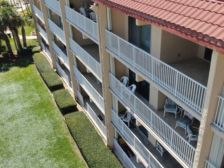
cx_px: 136
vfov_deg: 39.5
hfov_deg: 51.0
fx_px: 233
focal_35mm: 36
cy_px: 101
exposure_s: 1/640
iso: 100
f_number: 2.8
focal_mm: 4.39
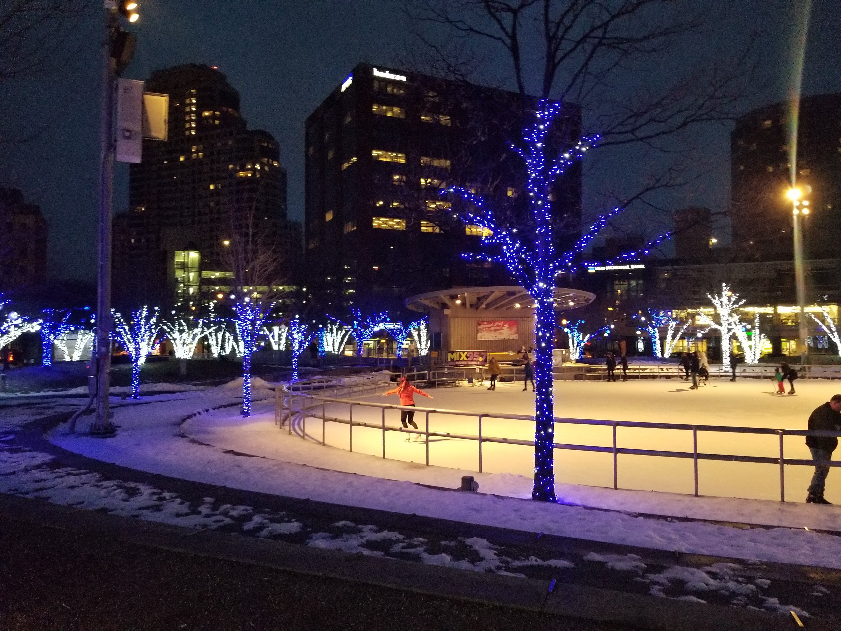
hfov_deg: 67.3
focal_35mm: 26
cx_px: 420
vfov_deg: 53.1
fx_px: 632
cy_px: 316
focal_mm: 4.25
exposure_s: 1/60
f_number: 1.7
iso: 800
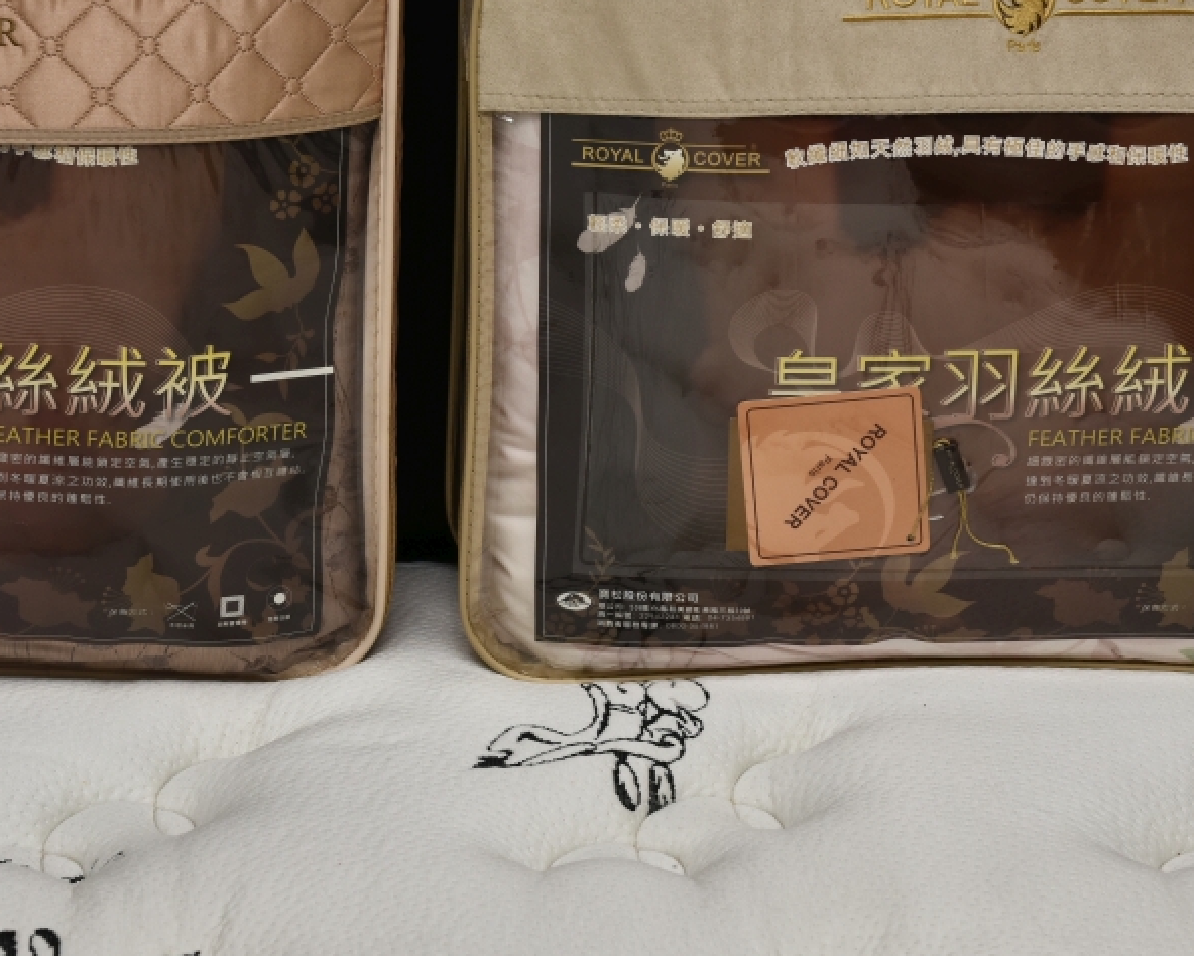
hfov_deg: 19.5
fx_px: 3464
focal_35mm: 98
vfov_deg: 15.7
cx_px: 446
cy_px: 378
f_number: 8
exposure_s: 1/125
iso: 450
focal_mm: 56
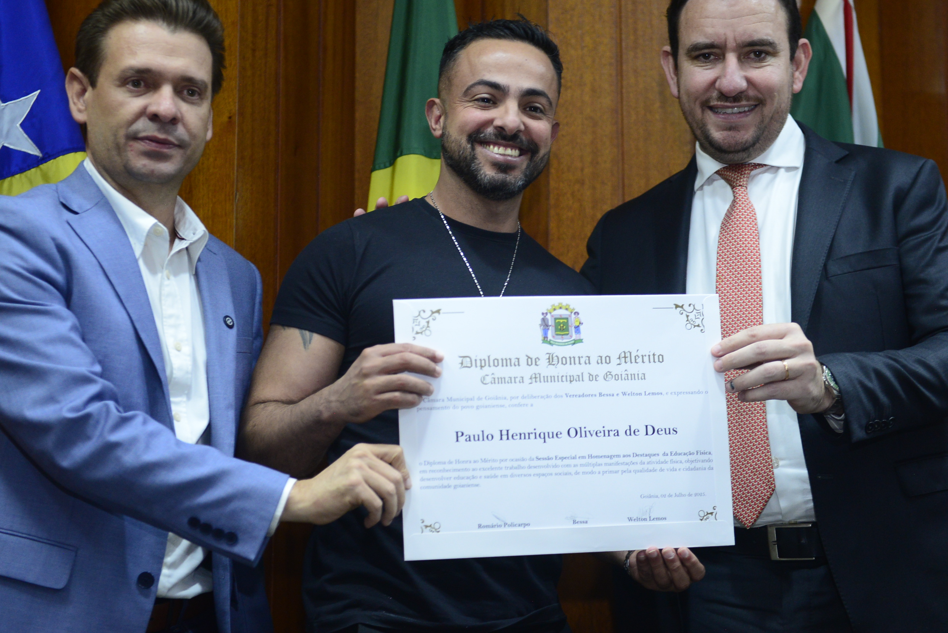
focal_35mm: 80
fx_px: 2107
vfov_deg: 17.1
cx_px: 495
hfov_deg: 25.3
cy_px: 270
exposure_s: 1/125
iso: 2000
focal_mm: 66
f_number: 4
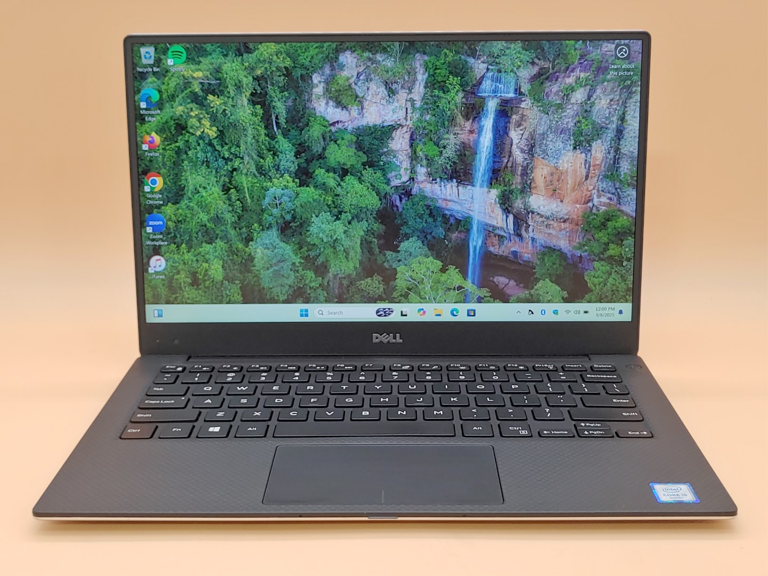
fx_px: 1021
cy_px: 288
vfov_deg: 31.5
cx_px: 384
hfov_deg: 41.2
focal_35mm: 46
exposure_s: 1/60
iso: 50
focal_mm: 4.36
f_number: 1.8
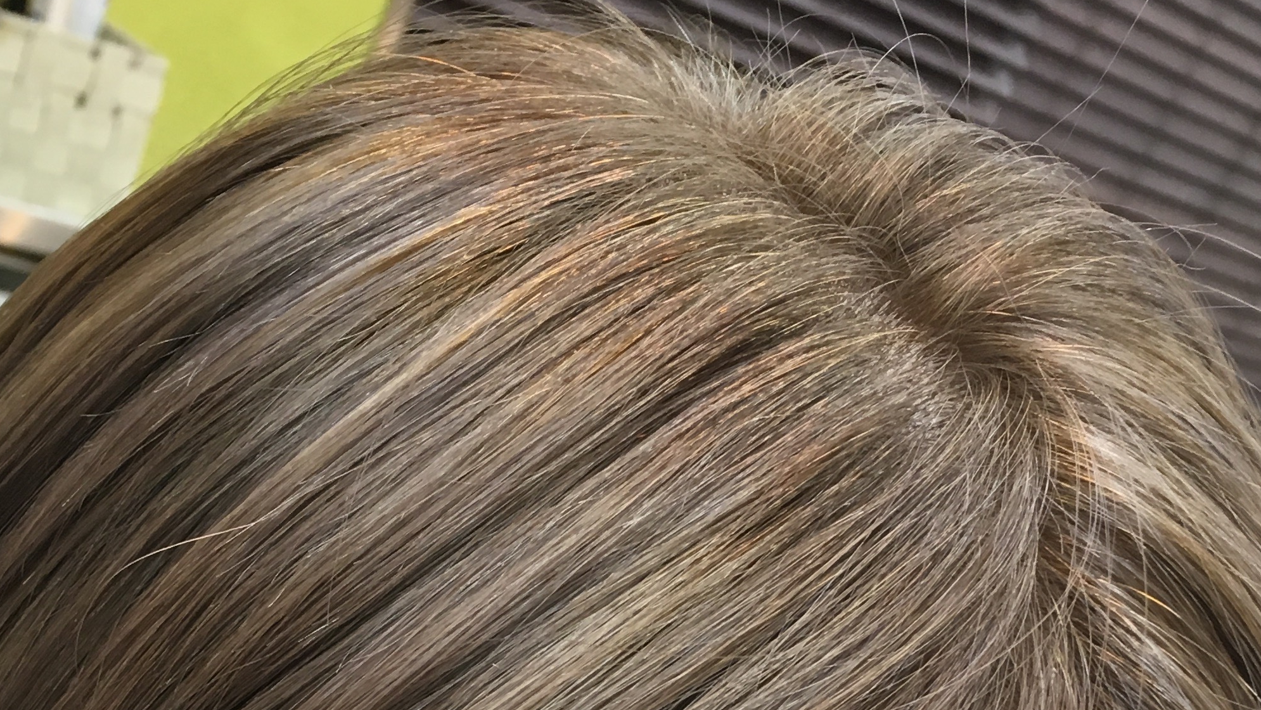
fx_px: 2140
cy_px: 1020
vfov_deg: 17.2
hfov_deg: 32.6
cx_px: 449
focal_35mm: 64
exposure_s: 1/30
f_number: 2.2
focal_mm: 4.15
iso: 64
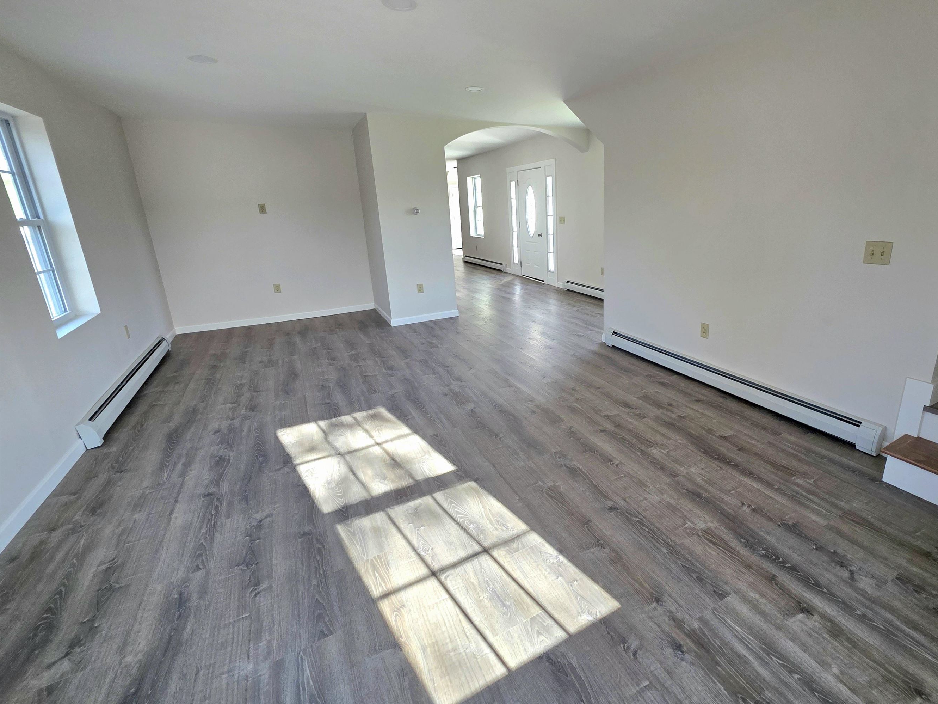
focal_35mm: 15
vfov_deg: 81.6
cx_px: 540
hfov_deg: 97.4
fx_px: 406
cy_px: 322
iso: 125
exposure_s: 1/120
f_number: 1.9
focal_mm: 2.2
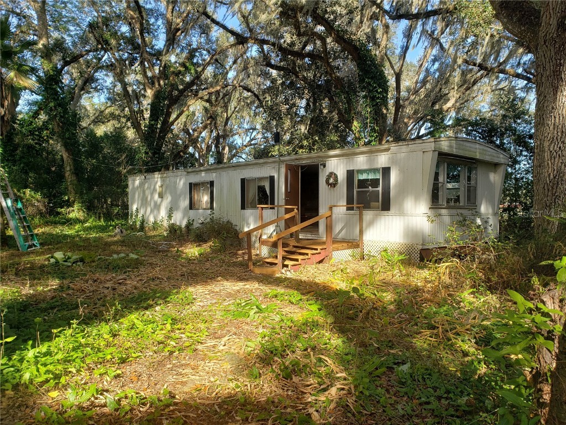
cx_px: 283
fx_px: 425
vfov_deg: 53.1
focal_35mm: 26
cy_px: 212
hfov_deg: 67.3
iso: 50
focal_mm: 4.3
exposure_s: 1/402
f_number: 2.4
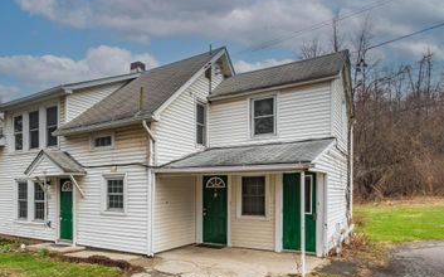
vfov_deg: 46.6
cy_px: 189
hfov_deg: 68.2
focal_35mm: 26
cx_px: 143
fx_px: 314
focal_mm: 12
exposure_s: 1/200
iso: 100
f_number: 7.1
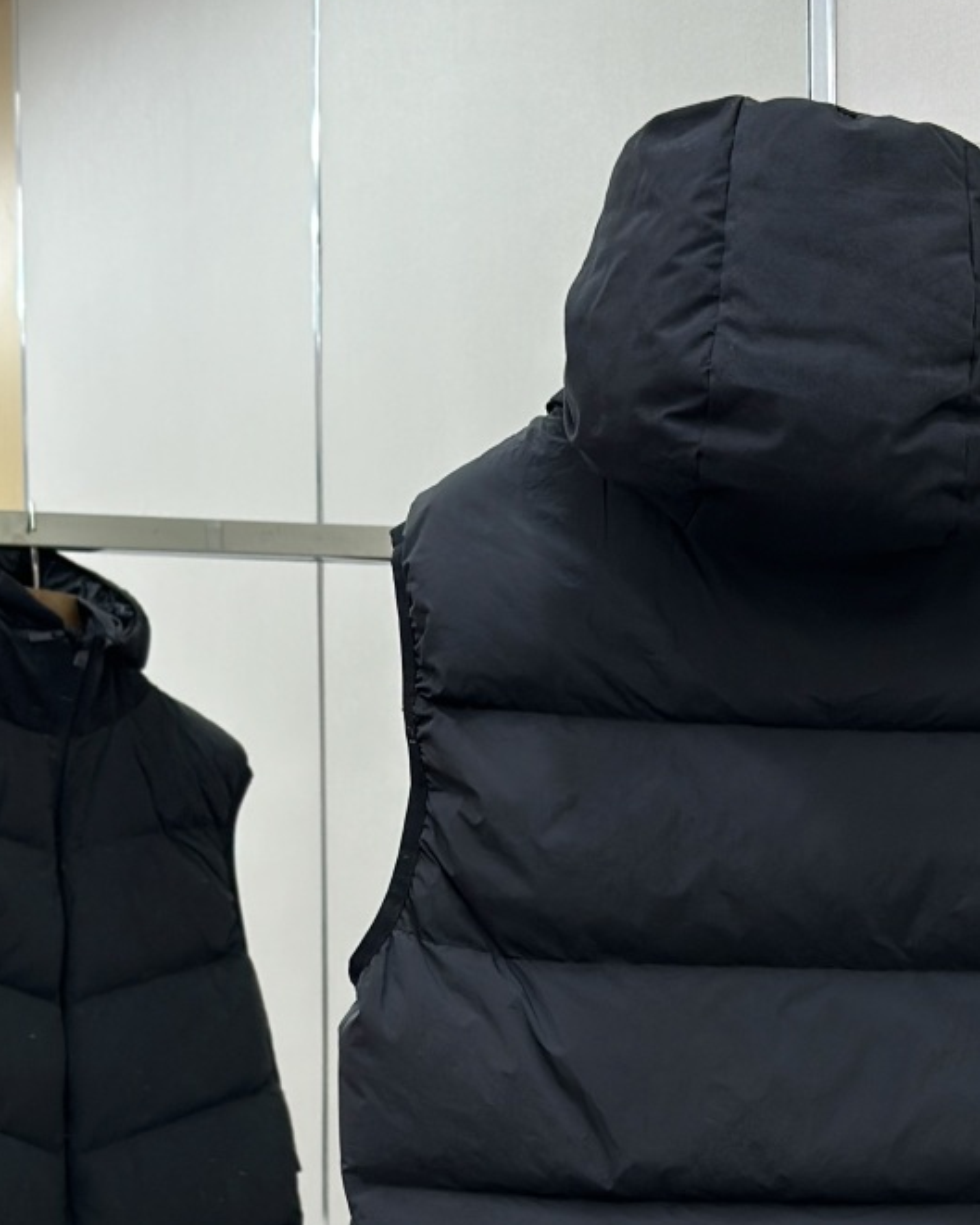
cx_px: 782
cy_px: 1221
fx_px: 3697
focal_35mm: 102
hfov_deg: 15.0
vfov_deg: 18.3
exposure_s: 1/213
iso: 80
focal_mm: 6.86
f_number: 1.78
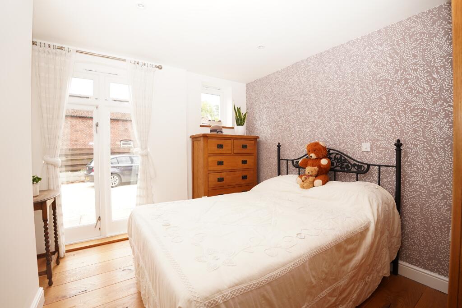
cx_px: 231
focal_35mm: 15
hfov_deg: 100.4
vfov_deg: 77.3
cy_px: 154
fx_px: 193
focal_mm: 10
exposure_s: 1/80
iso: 100
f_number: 4.5
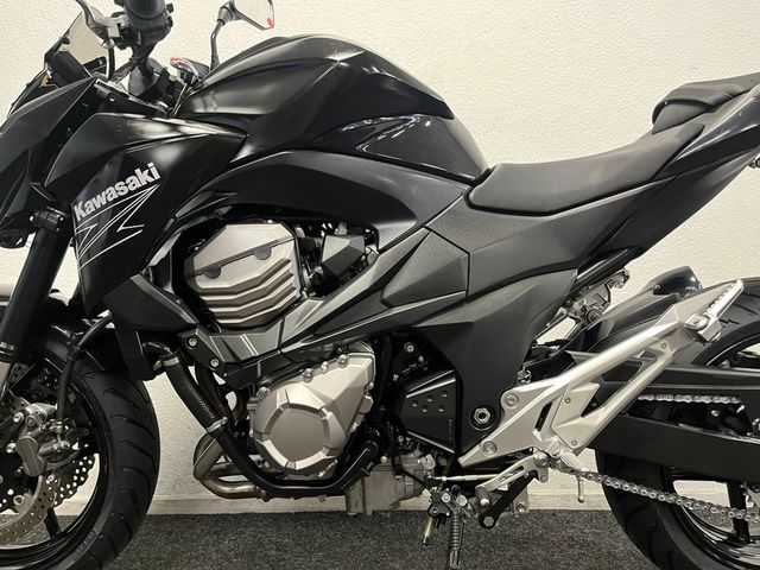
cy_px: 285
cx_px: 380
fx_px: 571
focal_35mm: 26
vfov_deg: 53.1
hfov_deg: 67.3
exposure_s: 1/50
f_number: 1.6
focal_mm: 5.1
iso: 400
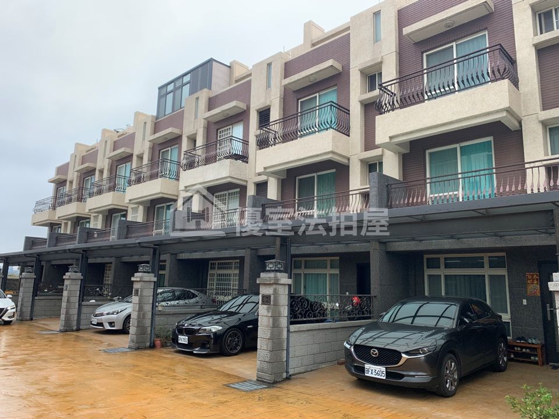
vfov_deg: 53.1
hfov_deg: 67.3
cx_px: 280
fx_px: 420
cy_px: 210
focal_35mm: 26
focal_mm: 4.25
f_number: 1.8
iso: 25
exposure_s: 1/354
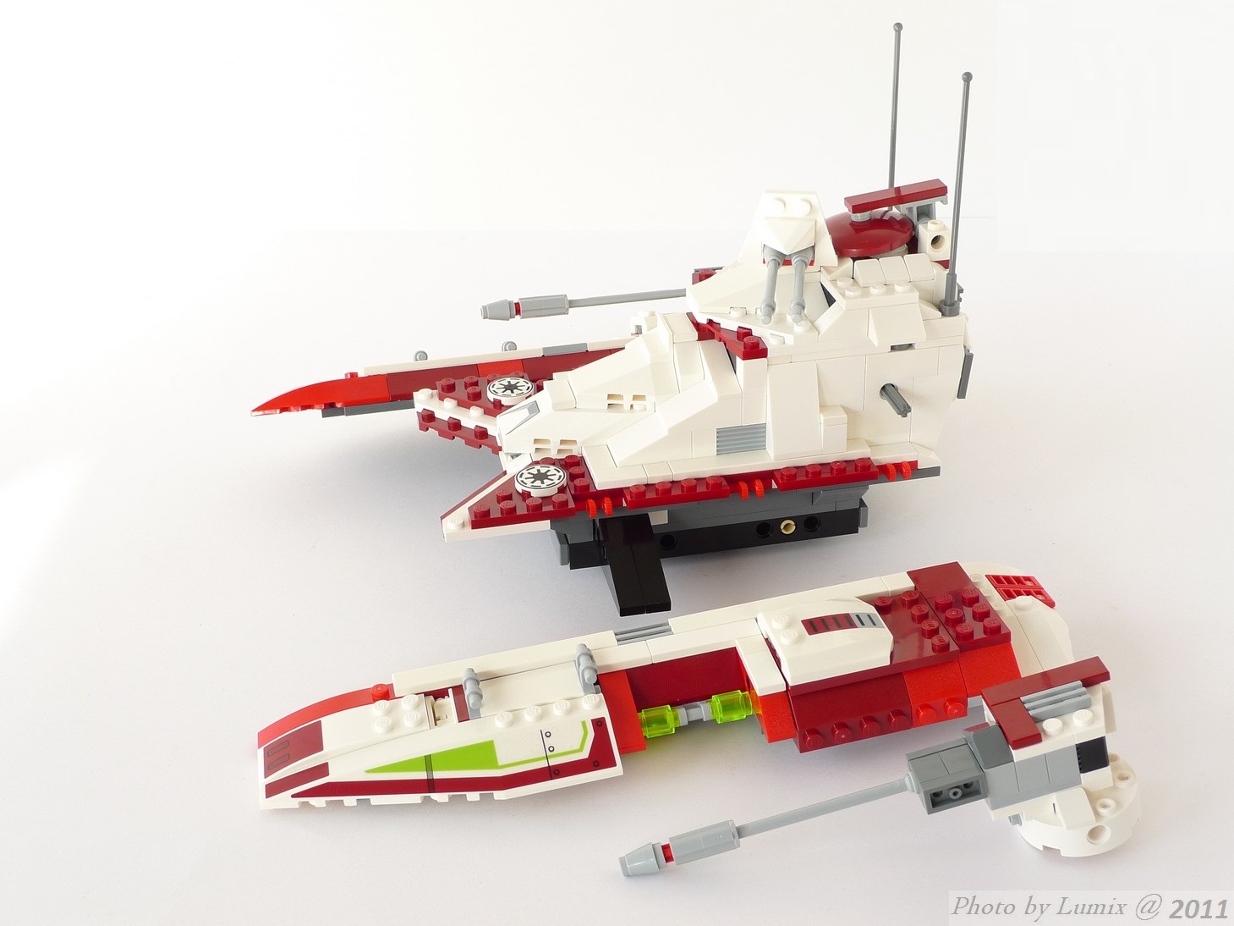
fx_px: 1711
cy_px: 463
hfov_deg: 39.7
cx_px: 617
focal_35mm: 48
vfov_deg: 30.3
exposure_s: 1/60
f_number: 4.5
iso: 80
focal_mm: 10.2
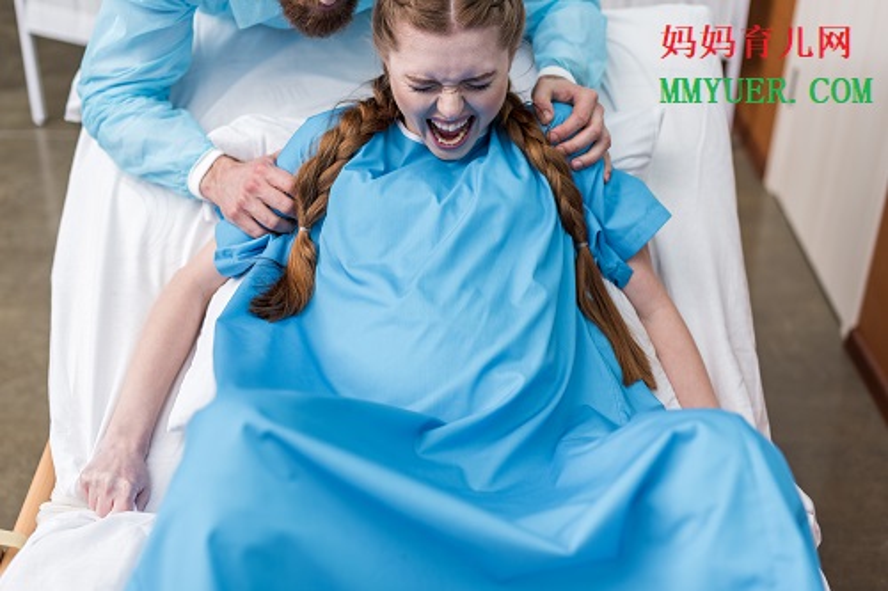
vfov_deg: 27.0
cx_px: 444
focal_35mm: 50
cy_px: 296
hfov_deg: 39.6
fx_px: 1233
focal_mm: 50
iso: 200
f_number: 2.5
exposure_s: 1/160
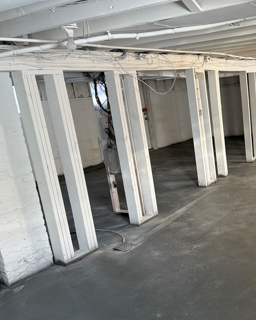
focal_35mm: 39
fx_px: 369
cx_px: 235
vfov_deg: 46.7
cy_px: 181
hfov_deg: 35.7
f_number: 1.6
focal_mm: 5.96
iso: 160
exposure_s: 1/60
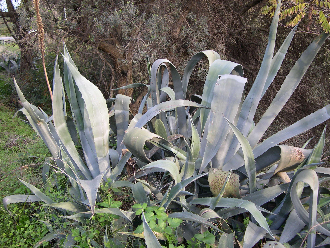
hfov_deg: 49.0
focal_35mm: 38
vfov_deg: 37.7
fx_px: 362
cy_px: 124
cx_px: 165
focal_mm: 8
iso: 100
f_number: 2.8
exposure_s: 1/103
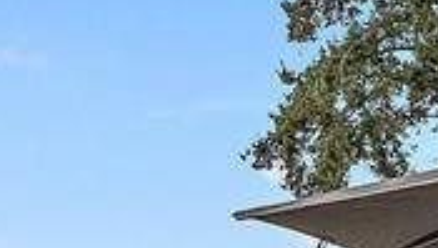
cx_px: 508
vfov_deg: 11.4
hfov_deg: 20.5
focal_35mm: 98
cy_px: 465
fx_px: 1140
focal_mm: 16
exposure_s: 1/60
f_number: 7.1
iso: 320
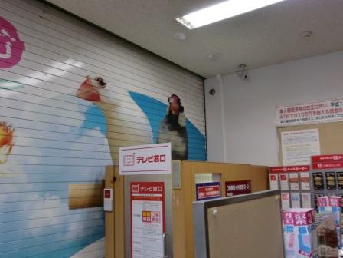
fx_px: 337
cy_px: 129
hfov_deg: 54.0
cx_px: 172
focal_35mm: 34
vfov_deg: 41.8
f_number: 2.8
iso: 200
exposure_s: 1/100
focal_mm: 5.58
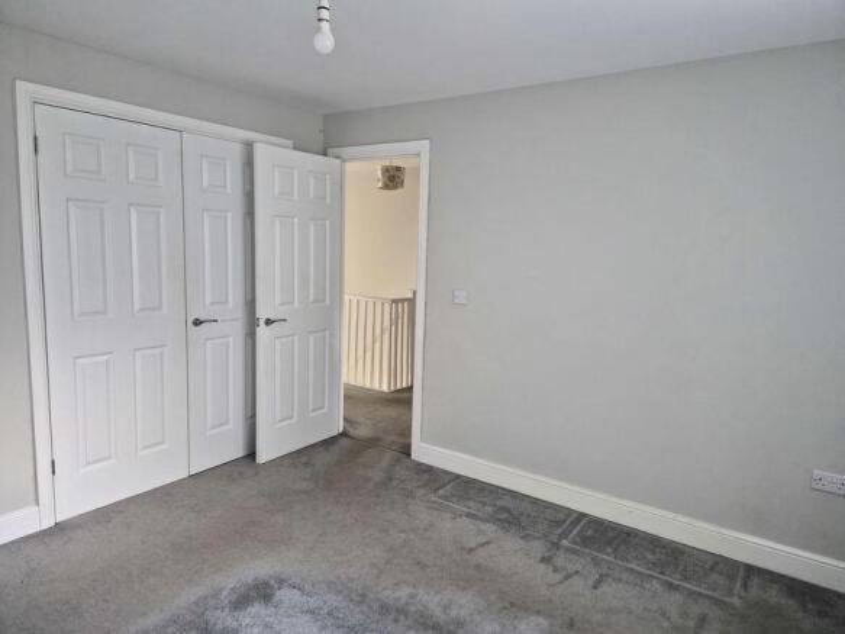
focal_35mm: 23
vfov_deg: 58.9
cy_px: 317
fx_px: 561
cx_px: 422
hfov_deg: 73.9
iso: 640
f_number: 1.8
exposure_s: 1/100
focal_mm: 5.4
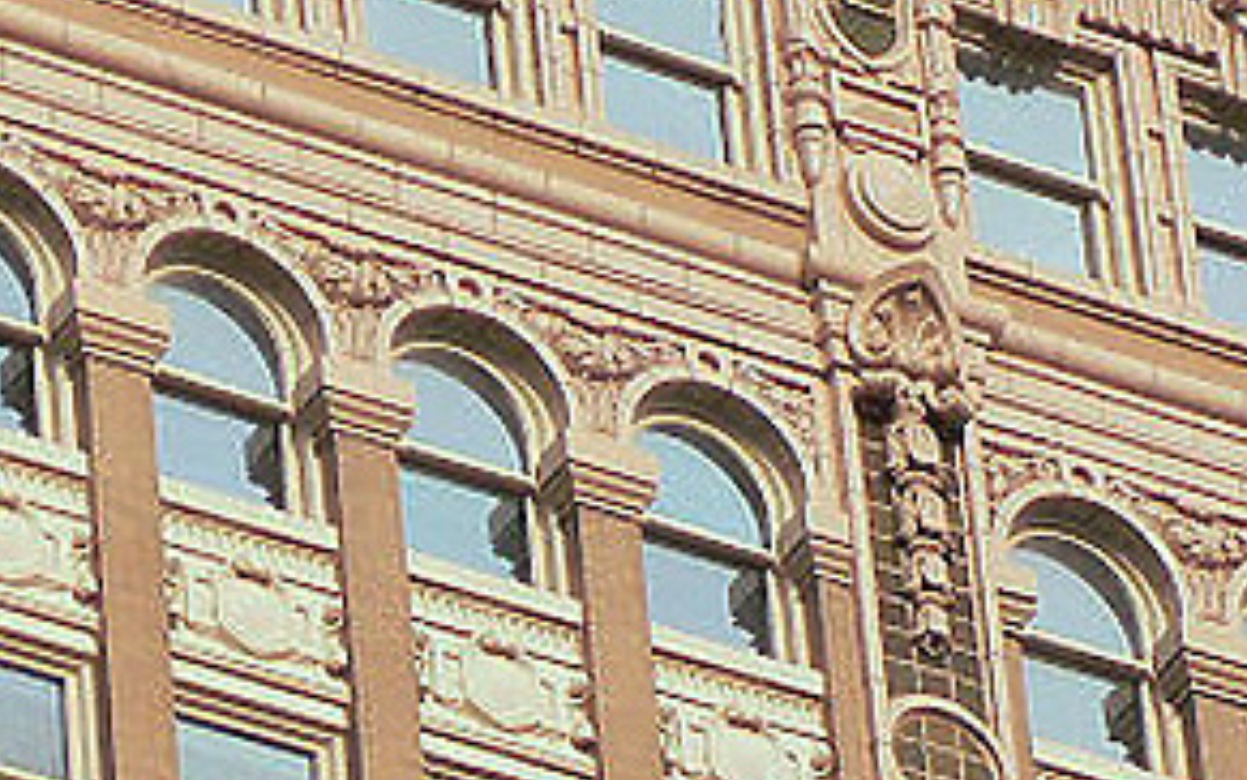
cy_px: -478
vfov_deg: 2.6
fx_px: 16826
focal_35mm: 495
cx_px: 1808
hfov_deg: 4.2
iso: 80
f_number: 3.3
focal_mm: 25.1
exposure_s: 1/1000
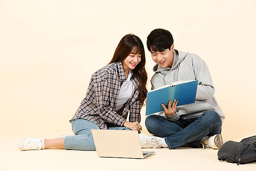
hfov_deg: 16.4
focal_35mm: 125
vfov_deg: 11.0
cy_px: 86
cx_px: 128
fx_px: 889
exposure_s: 1/125
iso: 100
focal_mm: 125
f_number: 11
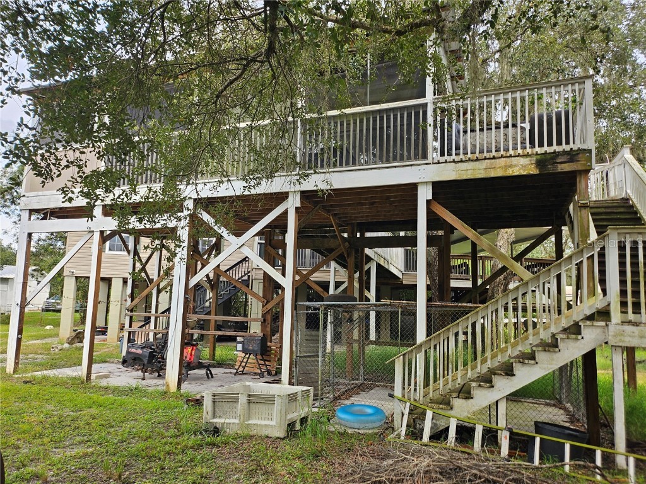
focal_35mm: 24
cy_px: 242
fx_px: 448
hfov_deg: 71.6
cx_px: 323
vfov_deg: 56.8
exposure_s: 1/488
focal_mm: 5
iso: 50
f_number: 1.8
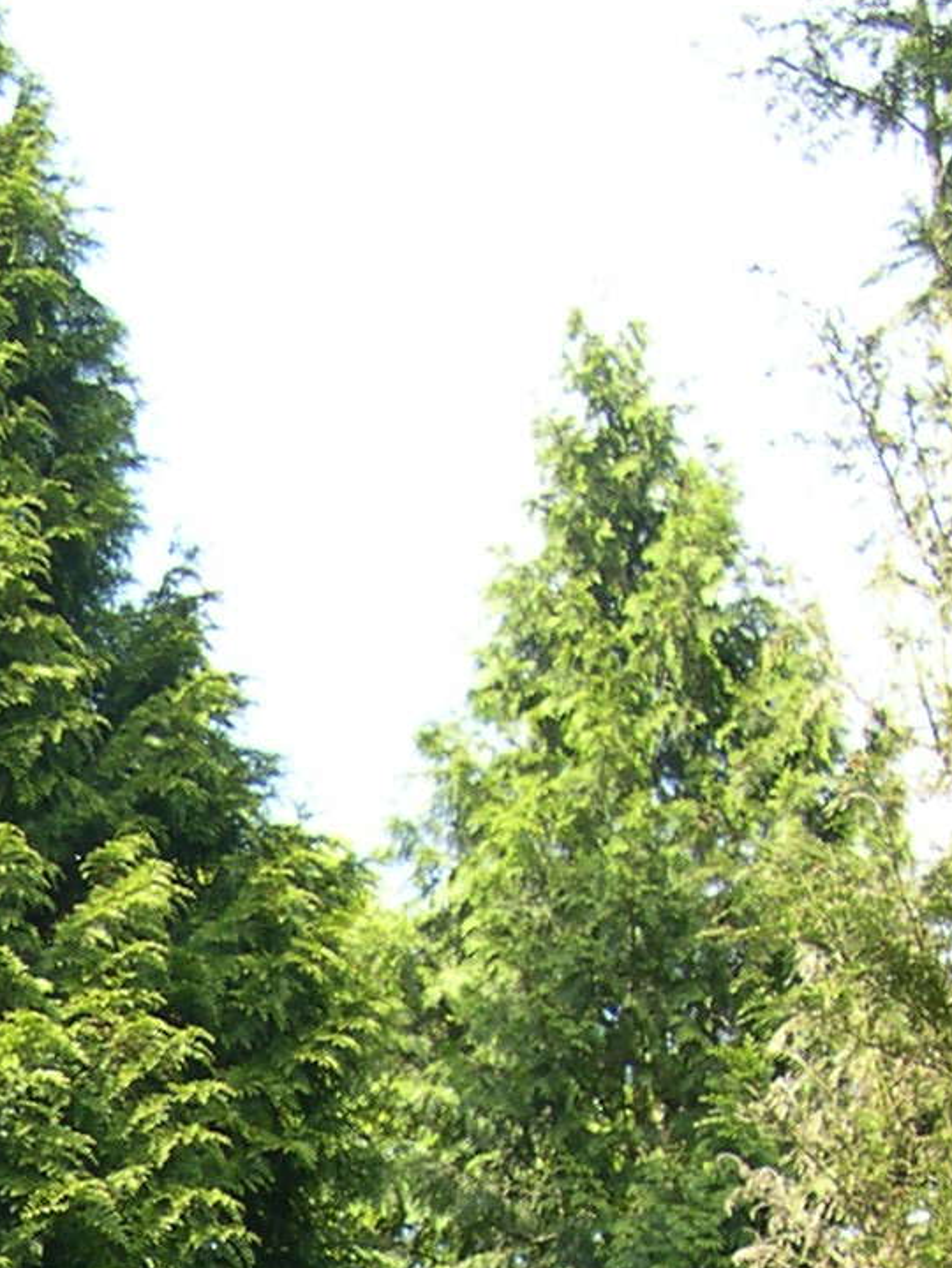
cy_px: 1896
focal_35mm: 120
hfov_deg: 12.0
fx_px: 4396
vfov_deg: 15.2
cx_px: -319
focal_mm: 8
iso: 100
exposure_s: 1/217
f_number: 2.8
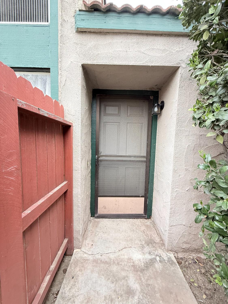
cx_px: 114
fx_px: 123
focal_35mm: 14
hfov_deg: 85.7
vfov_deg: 102.1
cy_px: 152
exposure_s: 1/99
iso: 320
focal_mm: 2.22
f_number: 2.2
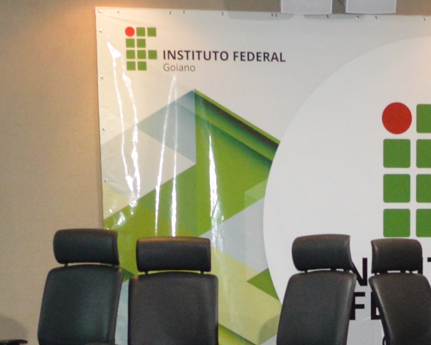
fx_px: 1543
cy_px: 530
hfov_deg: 15.7
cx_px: 370
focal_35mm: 121
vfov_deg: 12.1
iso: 1600
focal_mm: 18
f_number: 3.5
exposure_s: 1/60
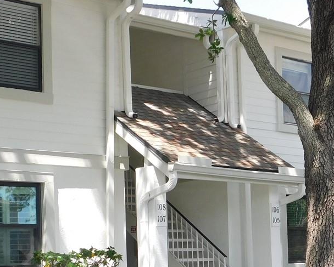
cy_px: 226
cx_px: 153
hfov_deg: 24.7
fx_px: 762
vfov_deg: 19.6
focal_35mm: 77
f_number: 3.2
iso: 125
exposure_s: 1/400
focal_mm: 5.3
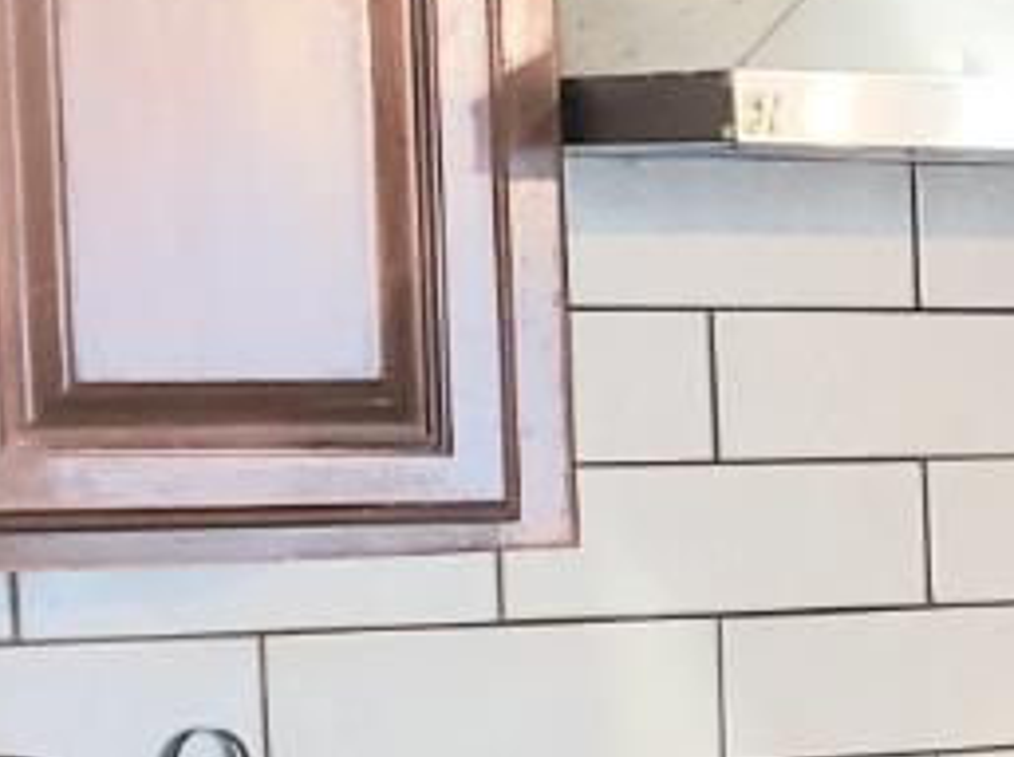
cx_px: 2091
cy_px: 834
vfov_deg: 9.6
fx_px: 4446
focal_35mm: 152
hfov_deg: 11.6
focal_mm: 4.3
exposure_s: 1/30
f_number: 1.5
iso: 250
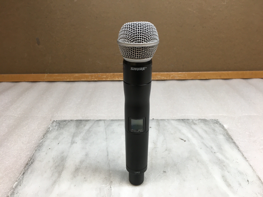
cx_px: 132
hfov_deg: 61.7
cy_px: 98
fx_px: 220
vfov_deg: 48.2
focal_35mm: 29
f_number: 2.2
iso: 25
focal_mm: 4.15
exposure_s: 1/40
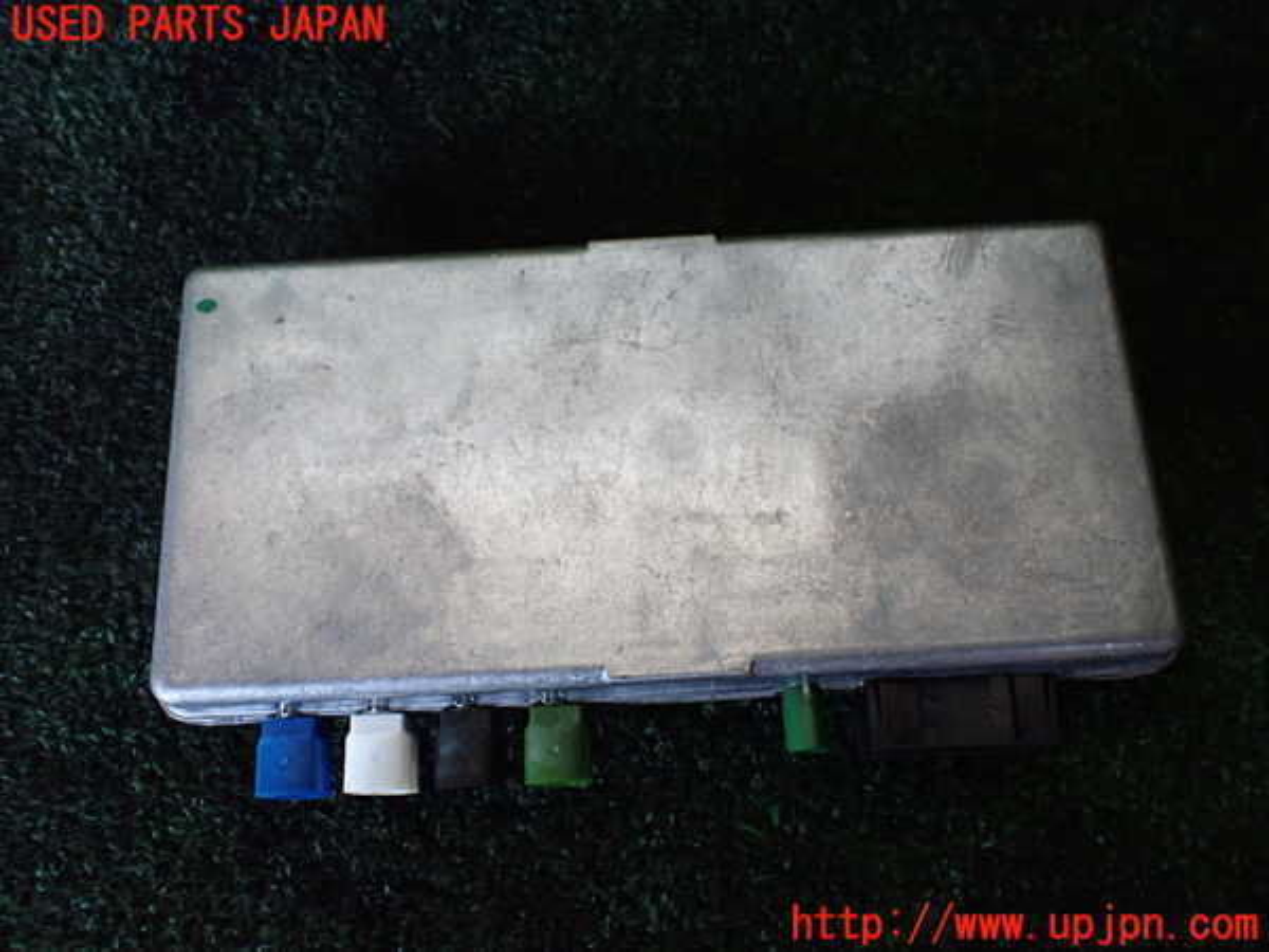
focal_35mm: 30
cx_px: 634
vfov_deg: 46.8
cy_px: 476
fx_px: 1100
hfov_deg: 60.0
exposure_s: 1/60
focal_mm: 5.4
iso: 800
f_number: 2.3
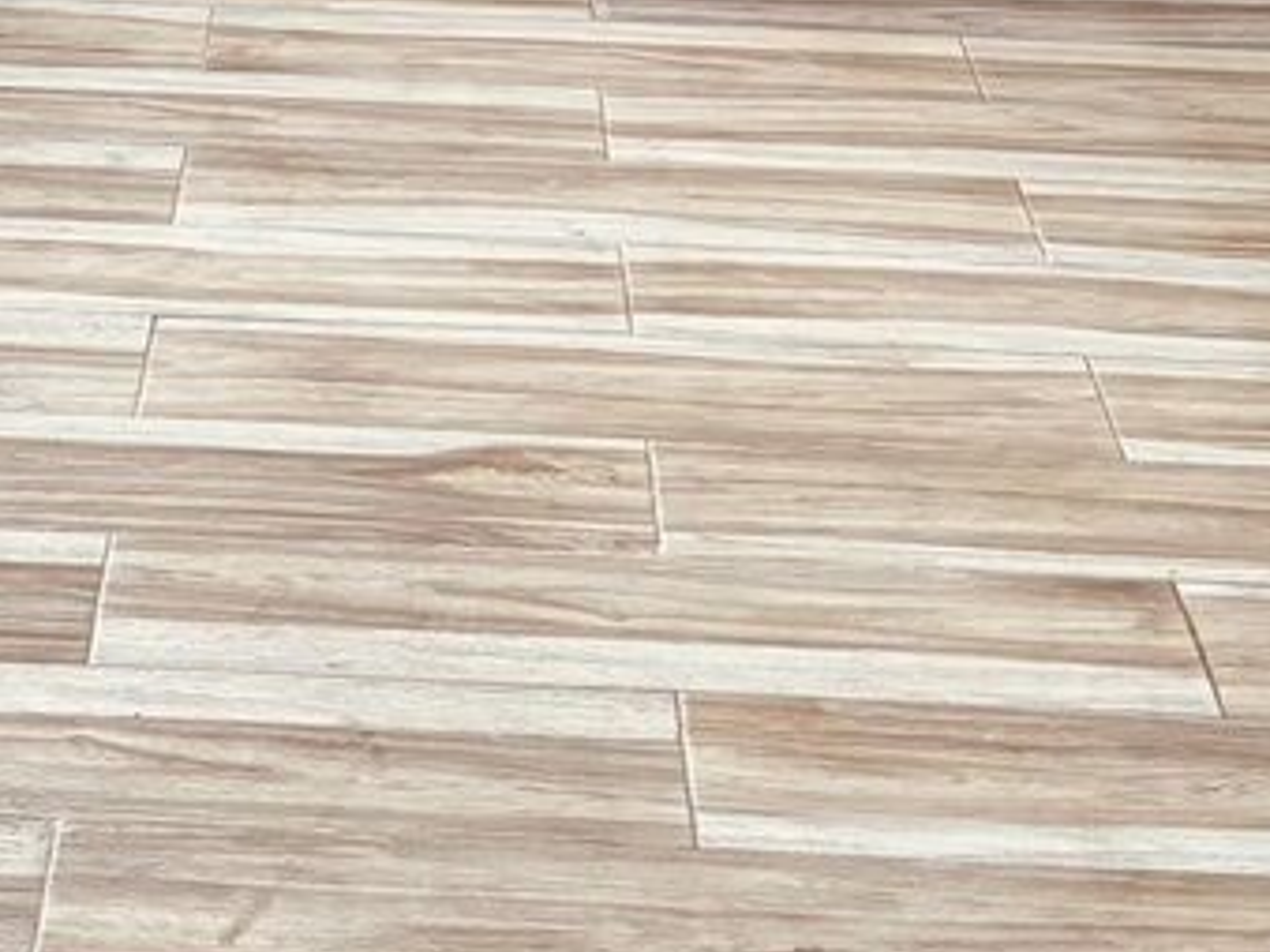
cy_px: -780
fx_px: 3741
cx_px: 225
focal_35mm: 102
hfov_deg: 19.0
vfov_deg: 13.1
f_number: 1.78
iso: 640
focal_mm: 6.86
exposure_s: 1/60
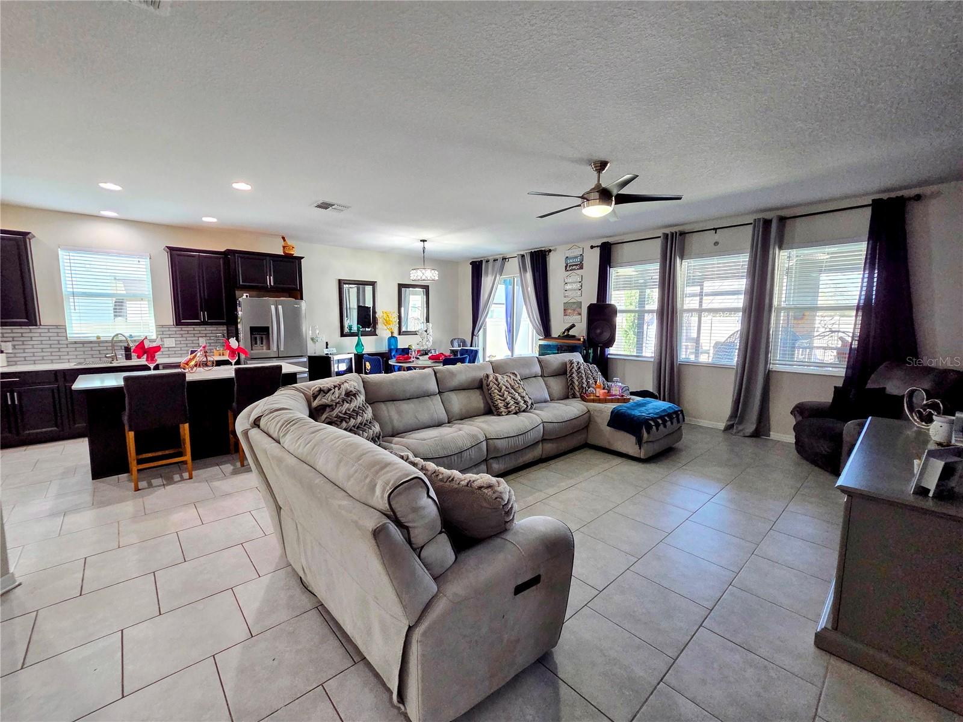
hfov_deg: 106.2
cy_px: 361
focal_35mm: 13
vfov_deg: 89.9
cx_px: 482
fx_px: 362
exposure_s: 1/60
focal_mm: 2.2
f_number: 2.2
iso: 320
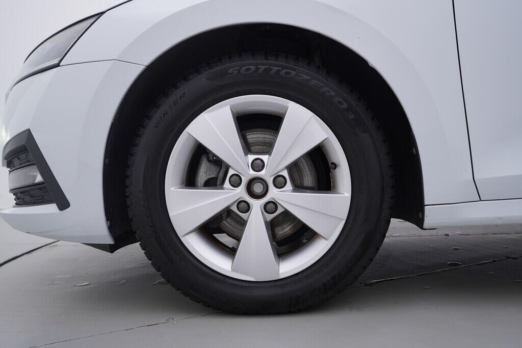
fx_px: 522
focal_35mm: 36
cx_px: 261
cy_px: 174
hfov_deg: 53.1
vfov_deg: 36.9
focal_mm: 24
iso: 125
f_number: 4
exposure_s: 1/80
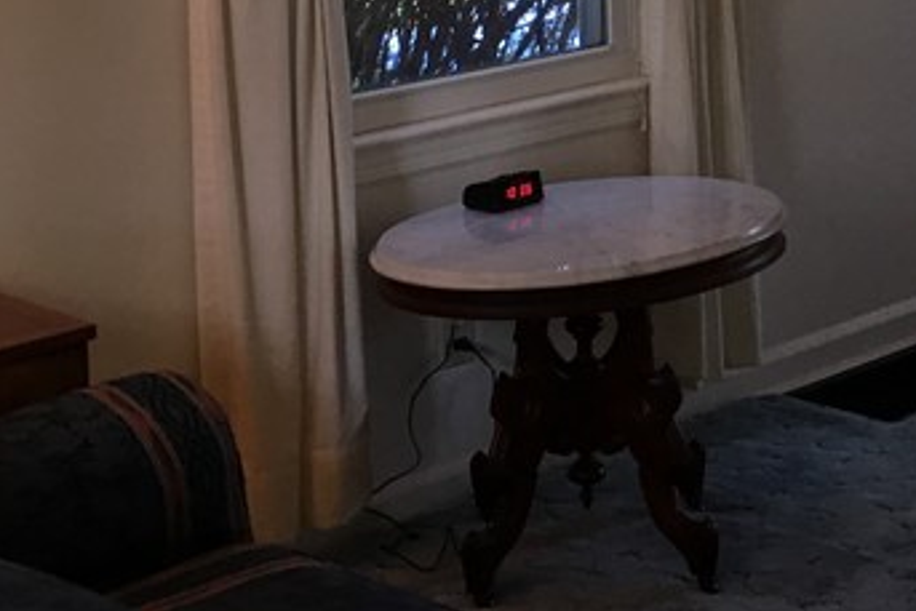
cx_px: 740
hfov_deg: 22.3
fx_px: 2291
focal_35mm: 90
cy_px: -155
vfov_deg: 14.6
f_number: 2.2
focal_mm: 4.15
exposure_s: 1/15
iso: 32
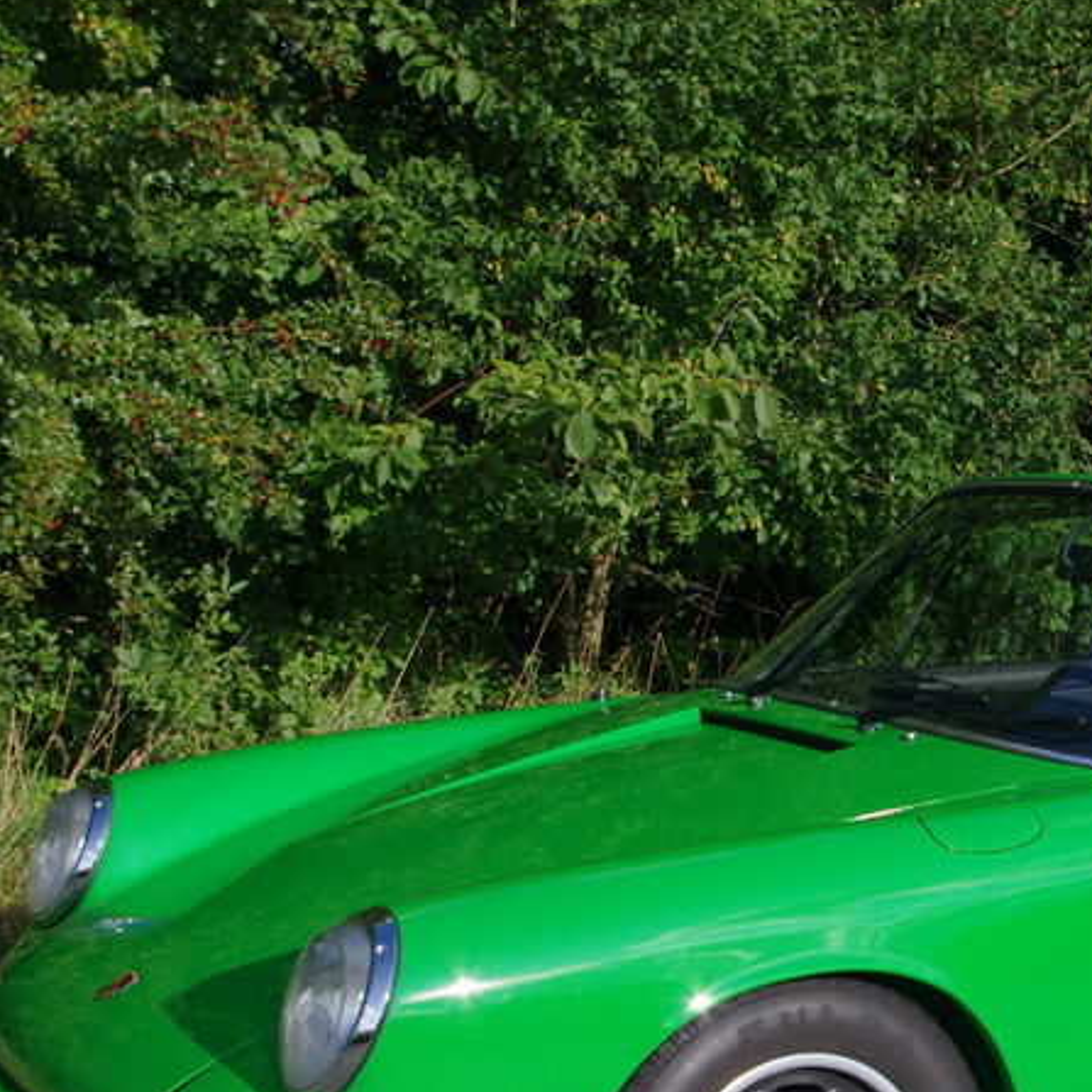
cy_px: 723
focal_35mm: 70
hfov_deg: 23.9
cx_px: 1011
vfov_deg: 24.5
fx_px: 2498
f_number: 5.6
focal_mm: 24.38
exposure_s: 1/1600
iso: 400
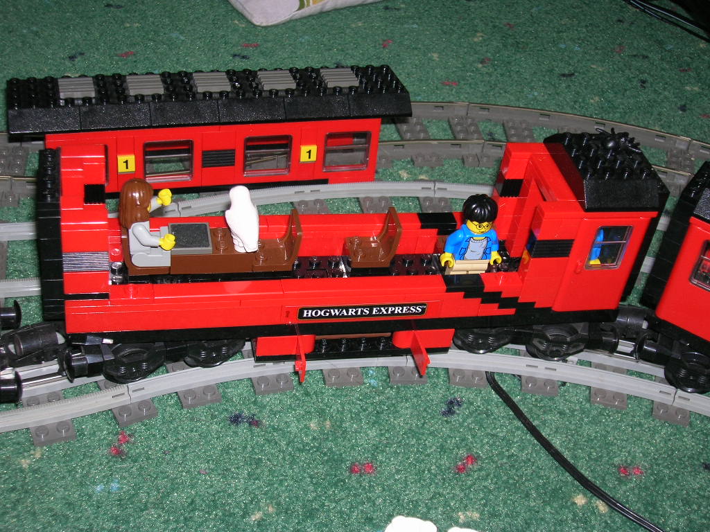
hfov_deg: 38.2
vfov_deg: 29.1
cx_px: 355
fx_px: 1026
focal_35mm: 50
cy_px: 266
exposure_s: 1/60.1
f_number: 3.3
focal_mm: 8.4
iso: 50
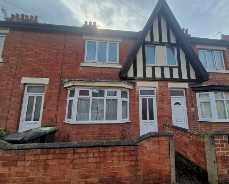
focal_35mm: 14
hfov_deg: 100.5
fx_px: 95
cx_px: 122
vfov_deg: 88.0
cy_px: 91
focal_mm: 2.2
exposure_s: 1/1892
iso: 50
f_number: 2.2
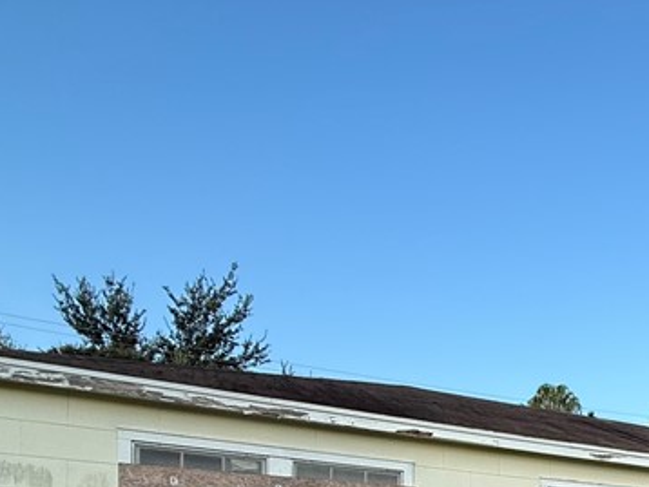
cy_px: 605
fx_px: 750
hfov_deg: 37.4
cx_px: 747
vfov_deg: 30.0
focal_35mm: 40
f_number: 2.2
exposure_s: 1/631
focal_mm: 2.22
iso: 50
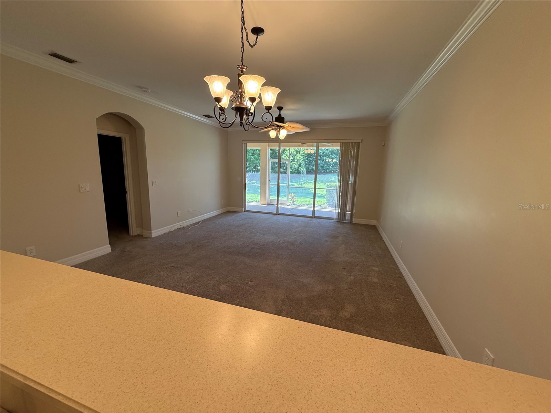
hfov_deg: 102.1
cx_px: 276
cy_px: 206
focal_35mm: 14
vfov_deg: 85.7
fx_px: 223
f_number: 2.2
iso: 160
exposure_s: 1/120
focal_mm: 2.22
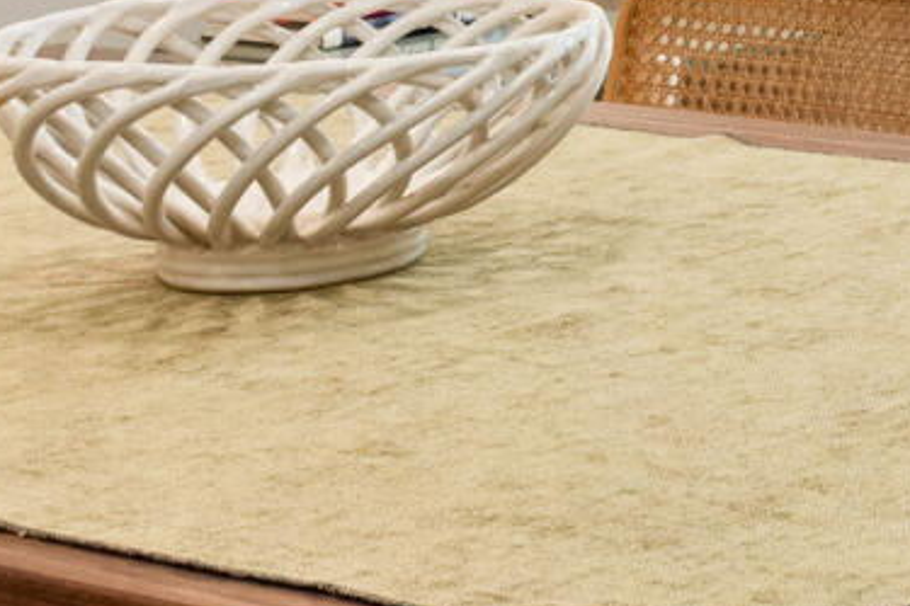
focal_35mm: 152
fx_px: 3842
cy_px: -499
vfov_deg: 8.7
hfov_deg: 11.3
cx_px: 2172
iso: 500
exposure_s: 1/25
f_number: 7.1
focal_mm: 19
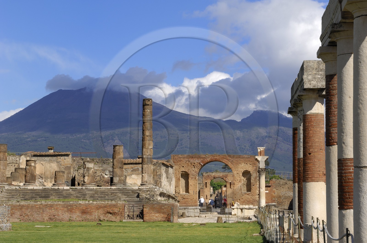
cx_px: 184
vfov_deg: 13.0
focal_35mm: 105
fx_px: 1069
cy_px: 122
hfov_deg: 19.5
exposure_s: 1/60
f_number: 17
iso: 100
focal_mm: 70
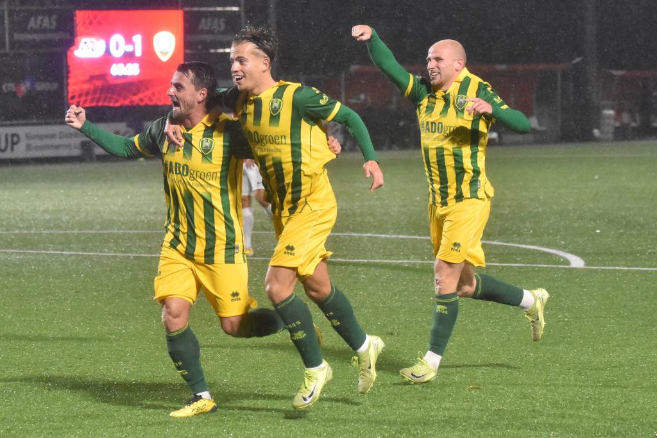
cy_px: 219
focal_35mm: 105
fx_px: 1916
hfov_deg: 19.5
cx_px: 328
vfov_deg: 13.0
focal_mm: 70
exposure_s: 1/800
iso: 3200
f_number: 2.8
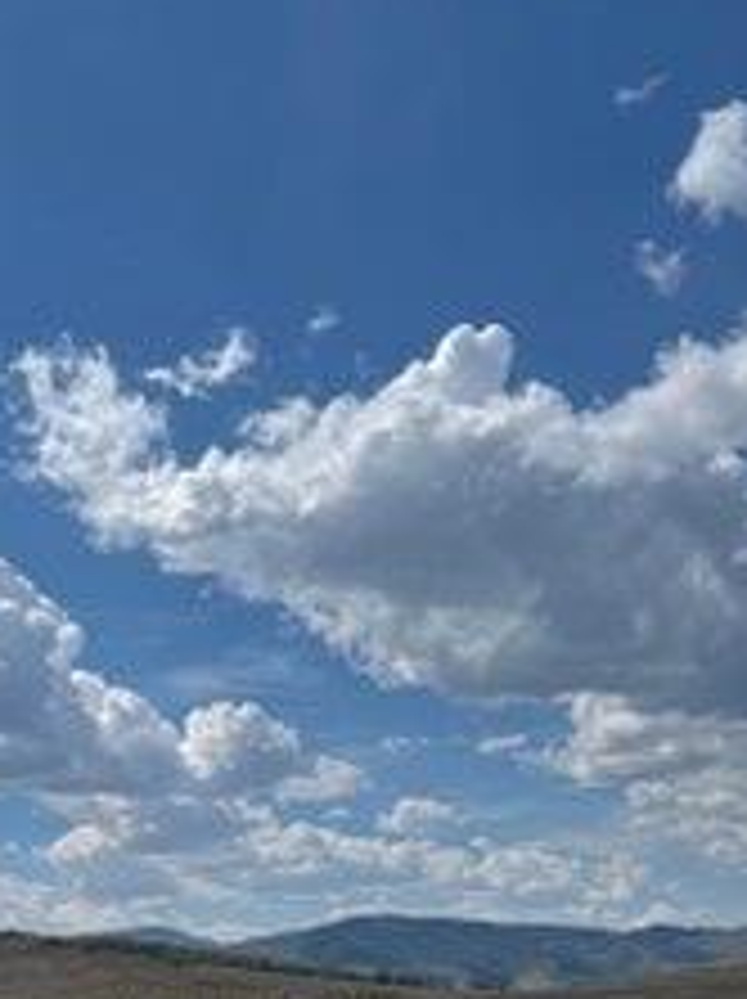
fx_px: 1499
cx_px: 86
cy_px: 986
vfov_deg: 33.8
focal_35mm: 52
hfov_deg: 27.1
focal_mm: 6.76
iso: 80
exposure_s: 1/10417
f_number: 1.78
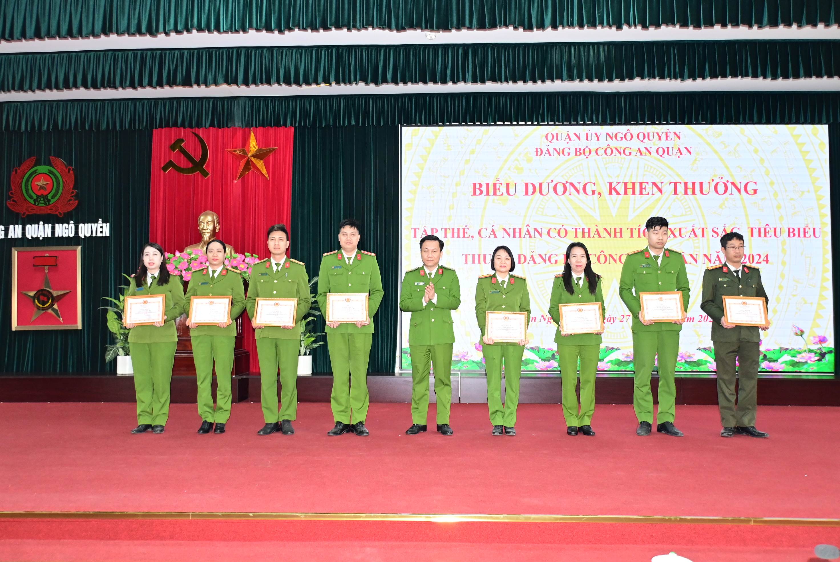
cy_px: 281
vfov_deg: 43.7
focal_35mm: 30
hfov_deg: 61.9
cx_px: 420
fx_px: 701
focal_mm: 20
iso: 1600
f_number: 3.5
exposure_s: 1/200
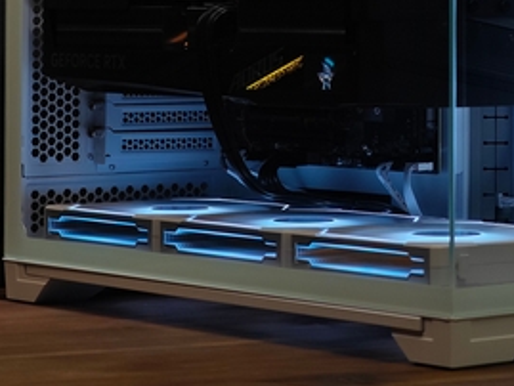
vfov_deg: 8.8
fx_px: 2481
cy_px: -25
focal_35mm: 167
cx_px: 407
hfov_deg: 11.8
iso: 100
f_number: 1.8
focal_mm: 12.28
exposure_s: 1/57.1
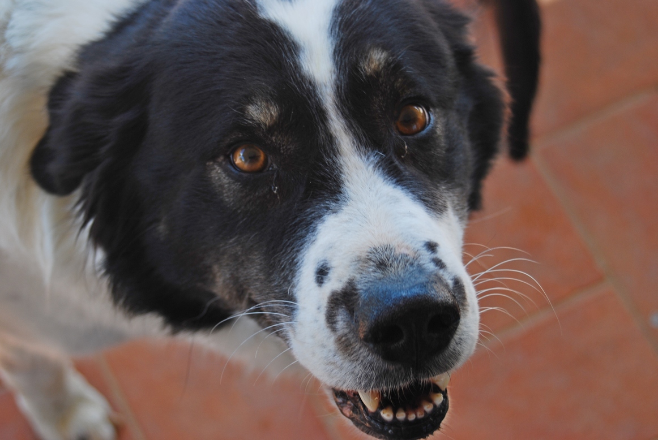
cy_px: 220
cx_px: 329
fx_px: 1702
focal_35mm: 93
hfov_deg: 21.9
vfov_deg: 14.7
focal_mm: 62
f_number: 5.3
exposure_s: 1/80
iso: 100
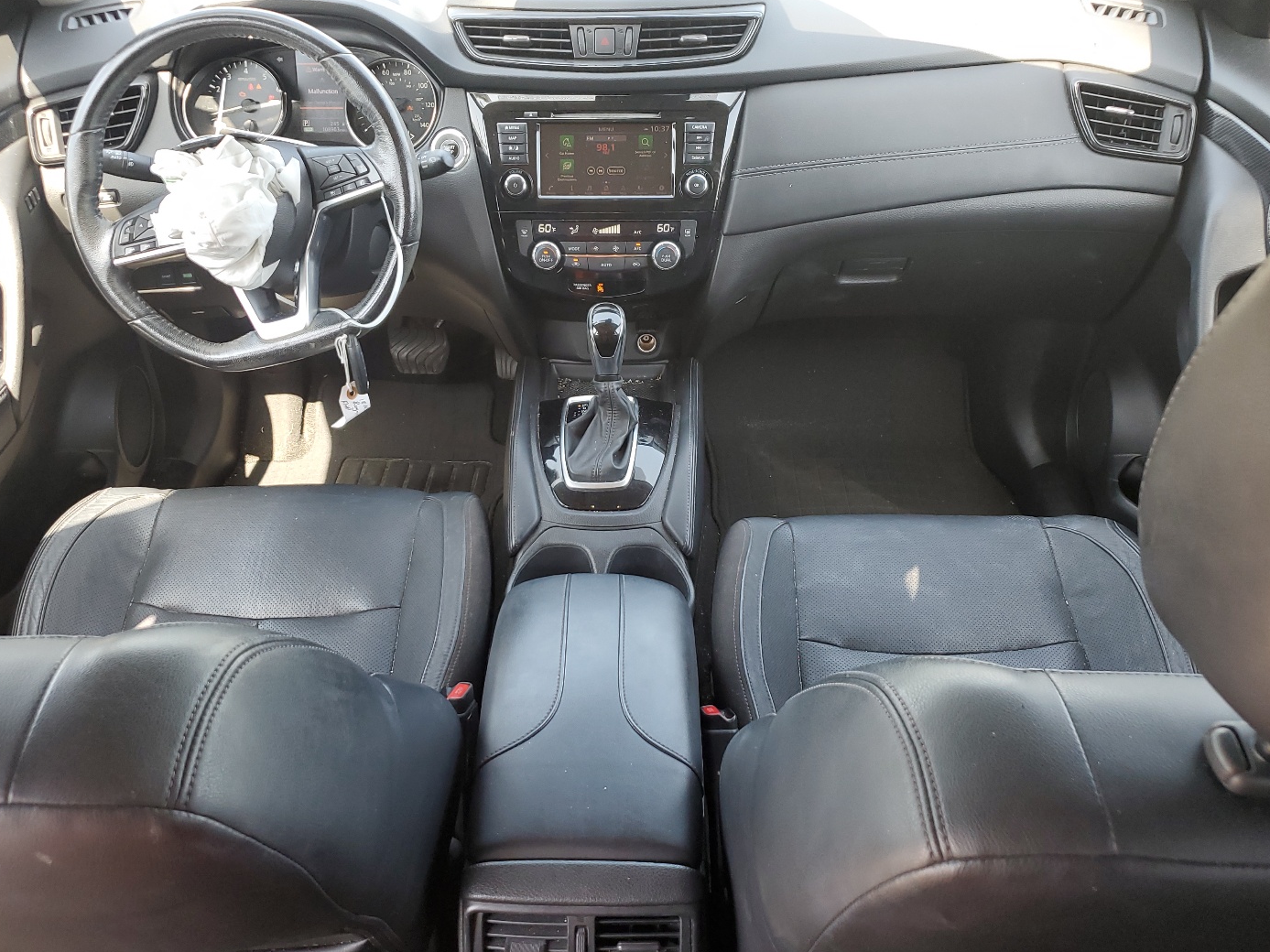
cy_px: 495
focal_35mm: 30
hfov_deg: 59.9
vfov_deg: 46.8
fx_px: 1101
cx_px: 602
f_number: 1.5
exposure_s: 1/120
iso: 58
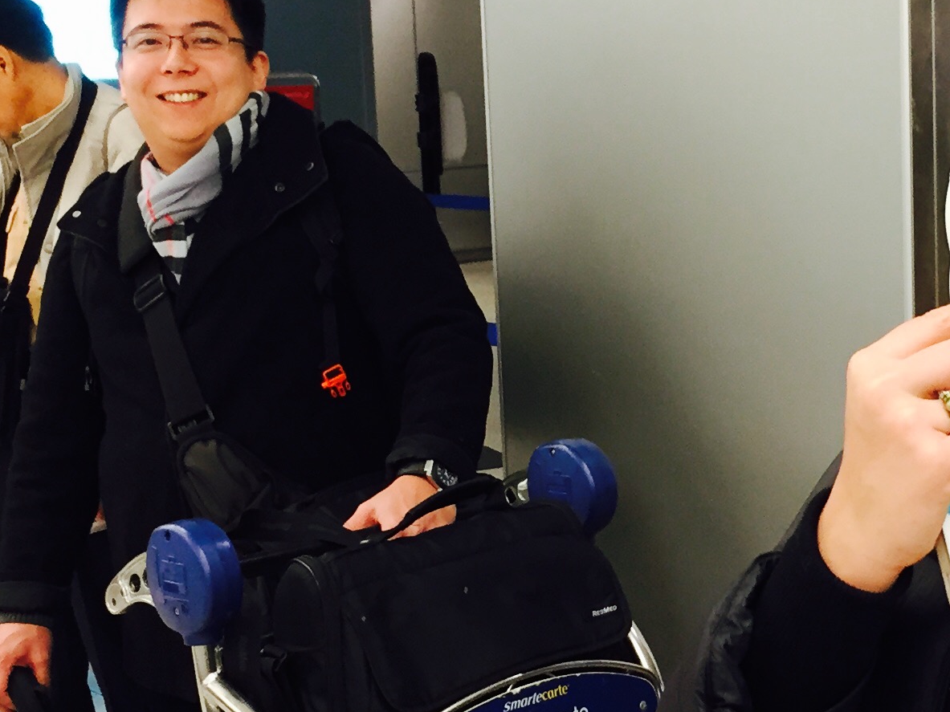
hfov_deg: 24.0
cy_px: 387
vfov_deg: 18.4
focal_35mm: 80
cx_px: 757
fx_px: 2195
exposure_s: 1/30
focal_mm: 4.15
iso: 100
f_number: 2.2
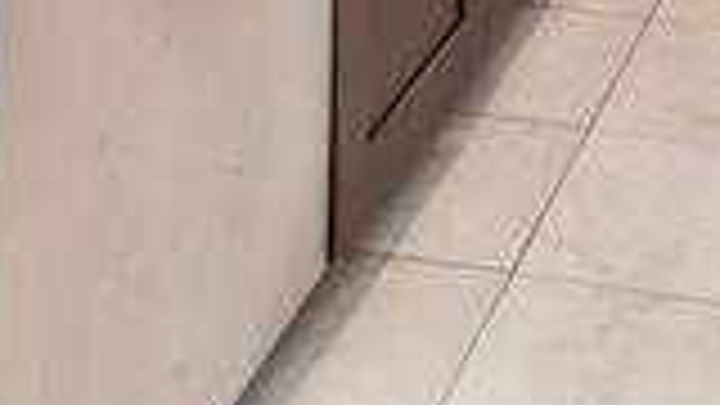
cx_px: 682
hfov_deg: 20.8
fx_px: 1909
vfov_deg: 9.3
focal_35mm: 100
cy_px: -846
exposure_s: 1/13
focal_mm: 17
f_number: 8
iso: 400
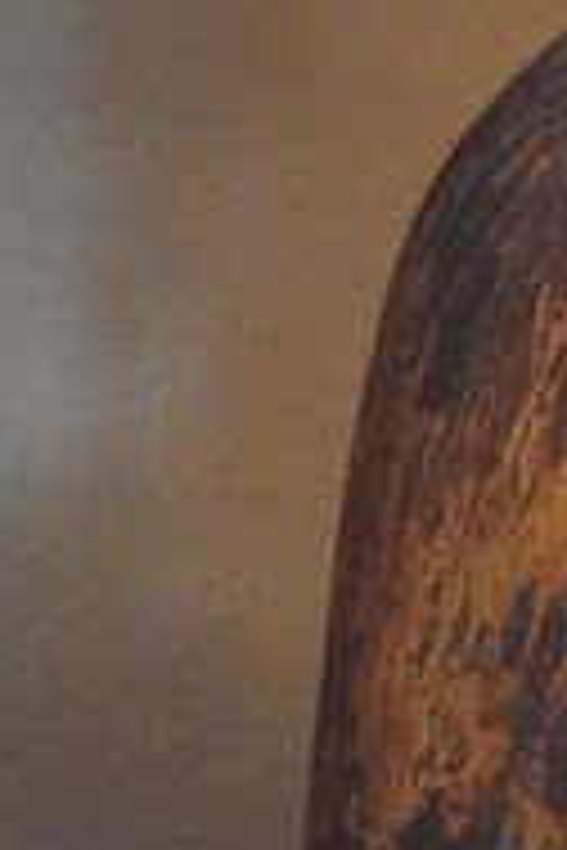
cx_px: 1456
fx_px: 8055
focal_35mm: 341
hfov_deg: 3.9
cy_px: 175
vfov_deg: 6.0
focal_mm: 42
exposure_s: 1/13
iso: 6400
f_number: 5.6
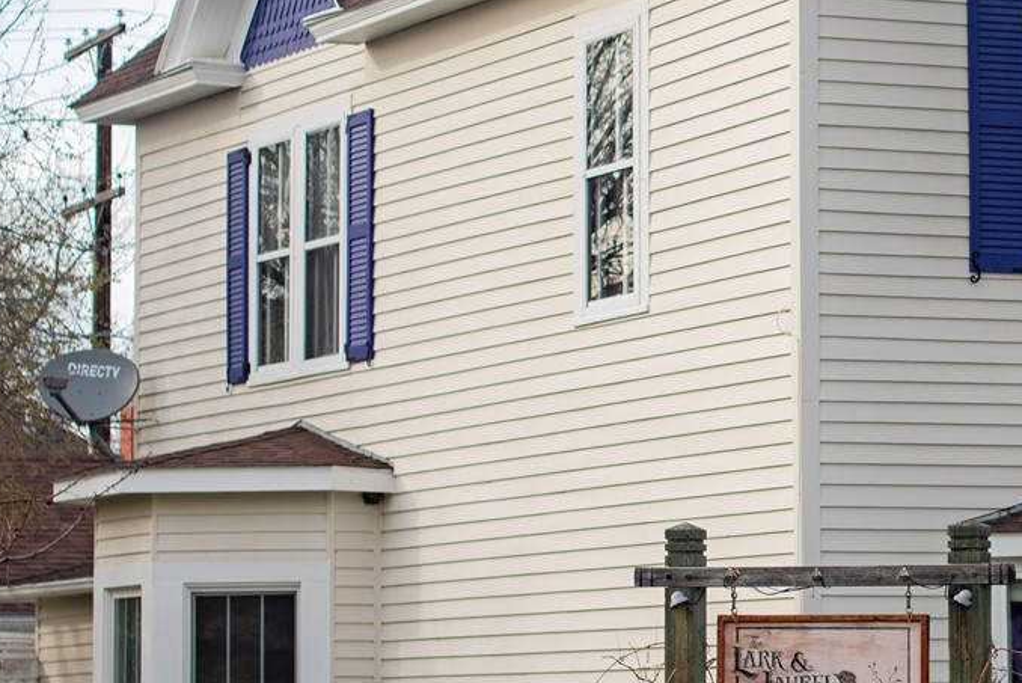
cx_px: 1106
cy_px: 232
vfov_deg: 8.6
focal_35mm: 160
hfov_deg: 12.6
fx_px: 4545
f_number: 3.2
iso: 64
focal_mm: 50
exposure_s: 1/400
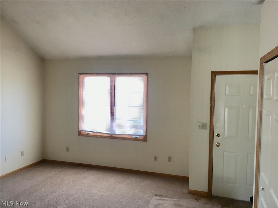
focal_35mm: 29
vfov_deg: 48.2
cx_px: 139
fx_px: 233
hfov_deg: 61.7
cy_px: 104
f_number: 2.2
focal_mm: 4.15
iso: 25
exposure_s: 1/30
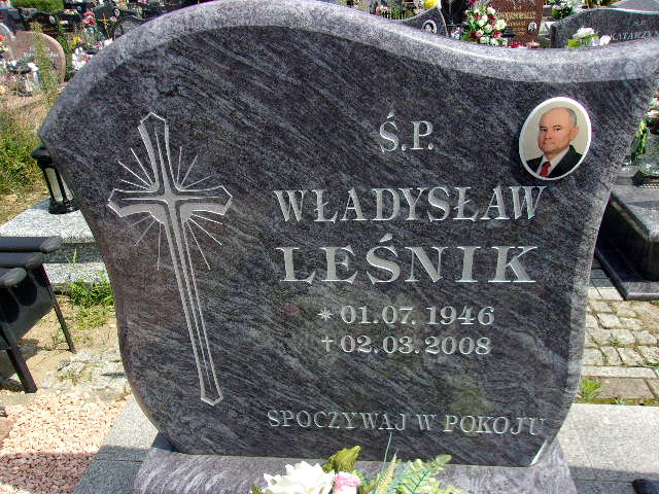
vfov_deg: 51.4
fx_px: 514
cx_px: 330
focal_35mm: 27
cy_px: 247
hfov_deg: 65.3
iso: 80
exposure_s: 1/75
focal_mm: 4.9
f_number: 10.4
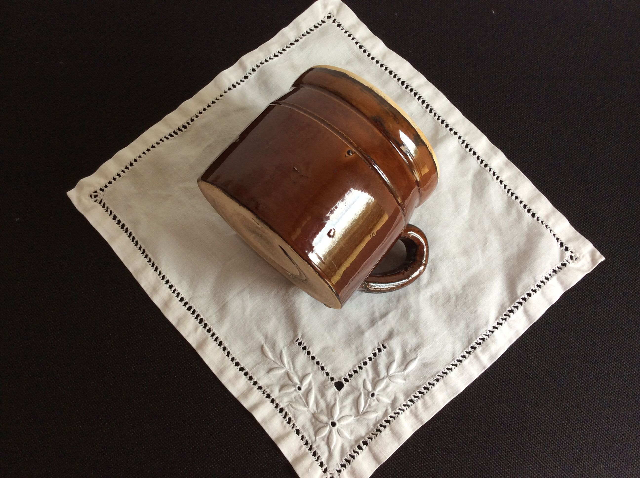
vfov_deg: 44.1
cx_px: 320
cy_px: 239
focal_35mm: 32
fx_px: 591
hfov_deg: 56.9
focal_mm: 3.3
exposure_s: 1/50
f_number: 2.4
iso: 40
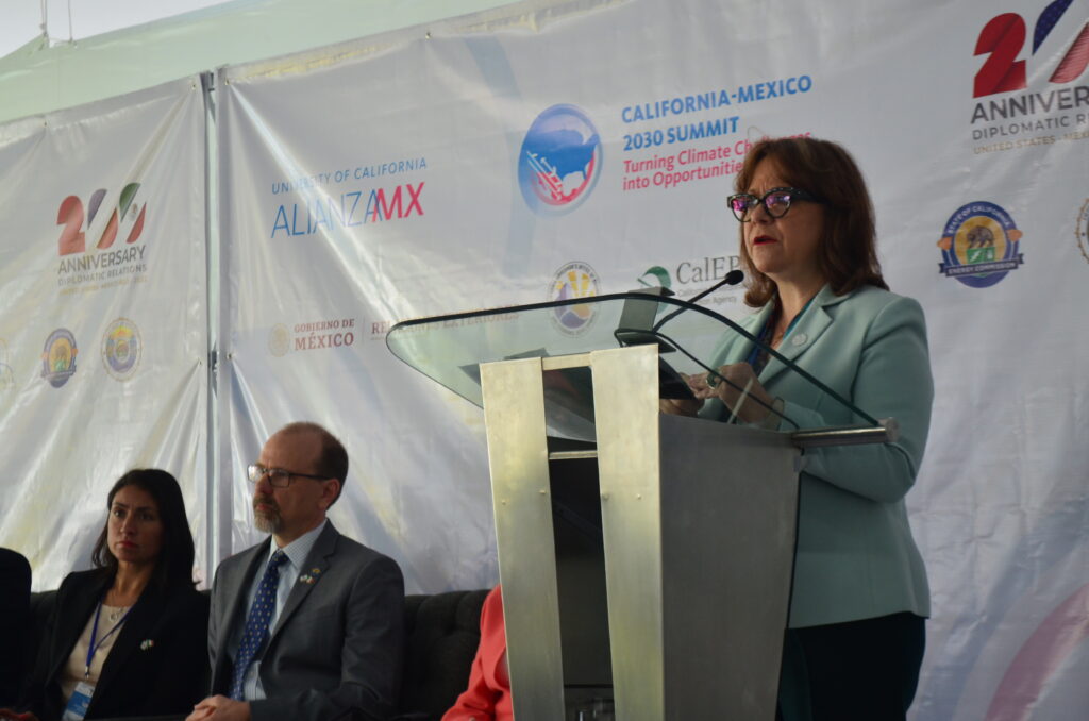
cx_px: 544
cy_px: 360
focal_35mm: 82
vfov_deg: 16.5
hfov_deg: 24.7
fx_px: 2490
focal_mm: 55
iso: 400
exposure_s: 1/60
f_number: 5.6
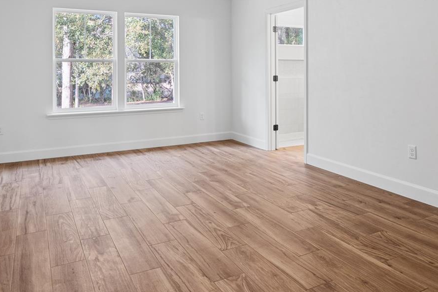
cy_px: 83
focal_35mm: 29
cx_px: 233
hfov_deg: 63.6
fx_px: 353
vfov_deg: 43.8
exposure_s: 1/2.5
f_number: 13
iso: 250
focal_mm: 16
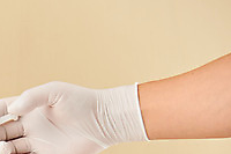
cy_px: 221
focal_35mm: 525
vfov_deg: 2.6
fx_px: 3366
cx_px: -95
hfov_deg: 3.9
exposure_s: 1/125
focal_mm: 175
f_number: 6.3
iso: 100
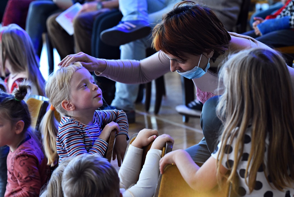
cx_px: 147
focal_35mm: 105
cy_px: 98
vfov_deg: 13.1
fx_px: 858
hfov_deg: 19.4
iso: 3200
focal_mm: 105
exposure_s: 1/50
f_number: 5
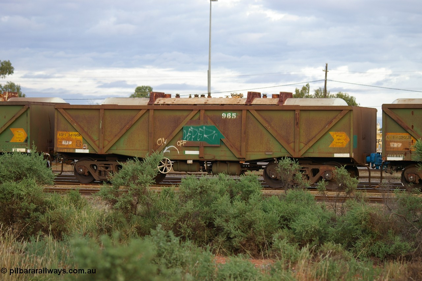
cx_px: 211
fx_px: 1318
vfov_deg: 12.2
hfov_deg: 18.2
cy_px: 140
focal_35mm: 112
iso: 200
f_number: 4.5
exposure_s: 1/125
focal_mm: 75
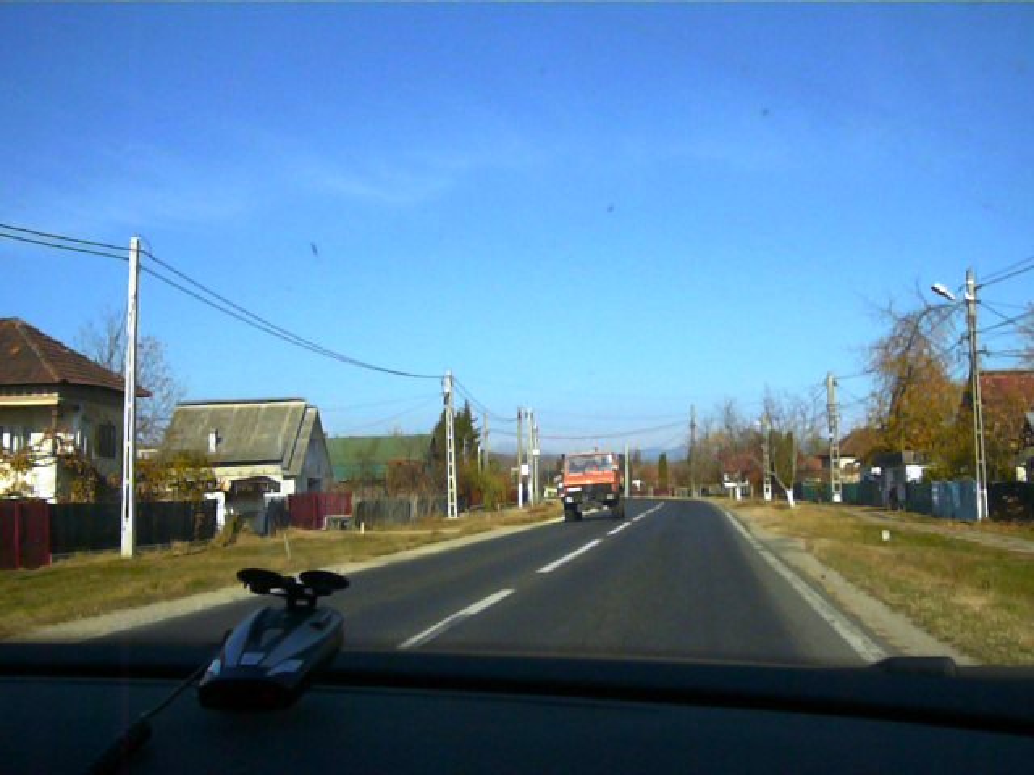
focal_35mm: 37
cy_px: 388
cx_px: 517
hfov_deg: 50.1
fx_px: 1105
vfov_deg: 38.7
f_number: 9
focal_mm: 6.1
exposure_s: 1/800
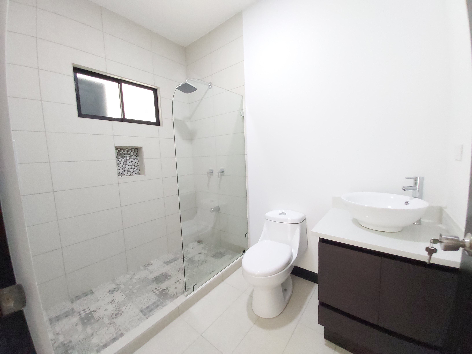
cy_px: 177
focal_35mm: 12
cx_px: 236
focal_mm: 1.42
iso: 320
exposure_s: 1/24
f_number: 2.2
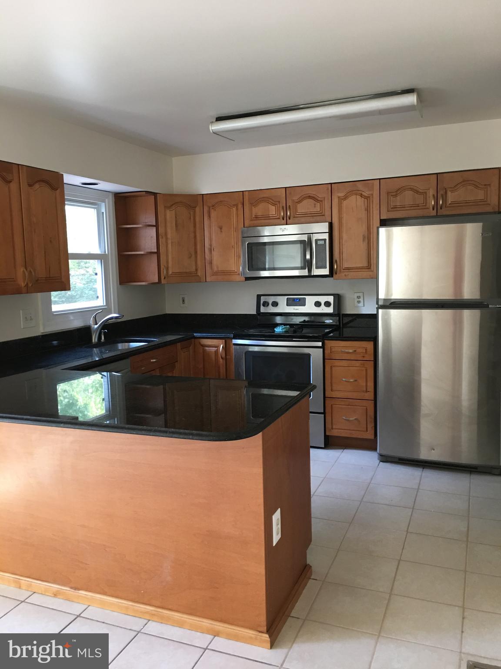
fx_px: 560
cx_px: 250
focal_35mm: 29
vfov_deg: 61.7
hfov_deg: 48.2
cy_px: 334
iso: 64
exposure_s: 1/15
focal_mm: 4.15
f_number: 2.2
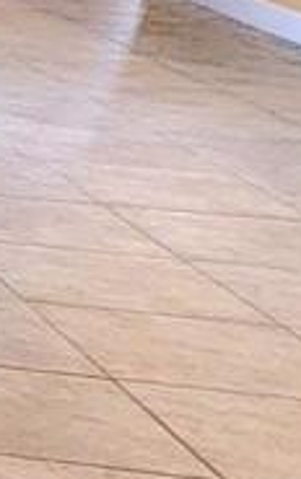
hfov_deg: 6.0
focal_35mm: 119
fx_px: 1558
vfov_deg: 17.1
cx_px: -1282
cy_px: 0
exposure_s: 1/60.2
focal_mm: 2.2
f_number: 2.2
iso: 320
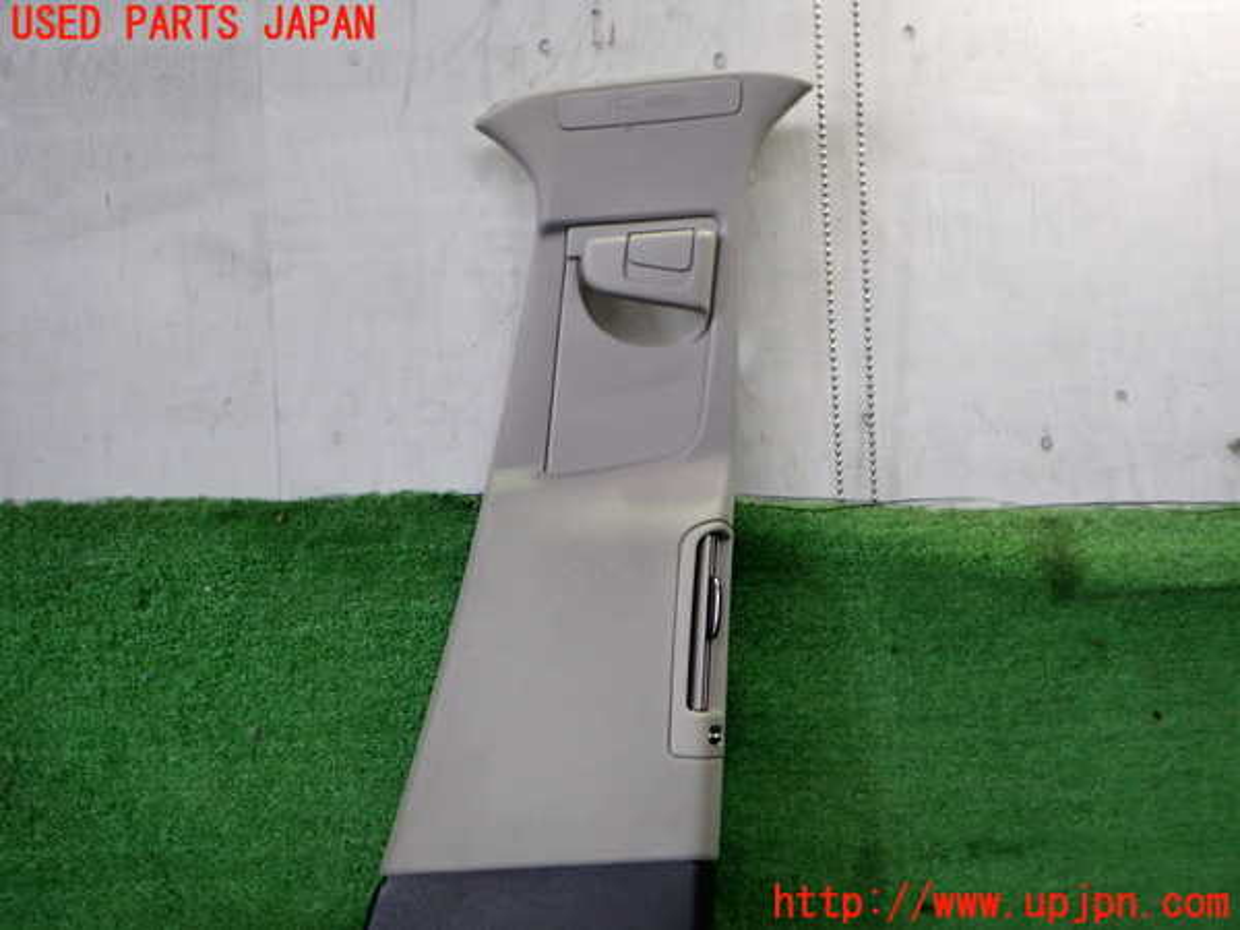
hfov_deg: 60.0
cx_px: 620
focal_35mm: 30
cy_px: 465
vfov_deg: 46.8
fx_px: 1075
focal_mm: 5.4
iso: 500
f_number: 2.3
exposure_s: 1/100
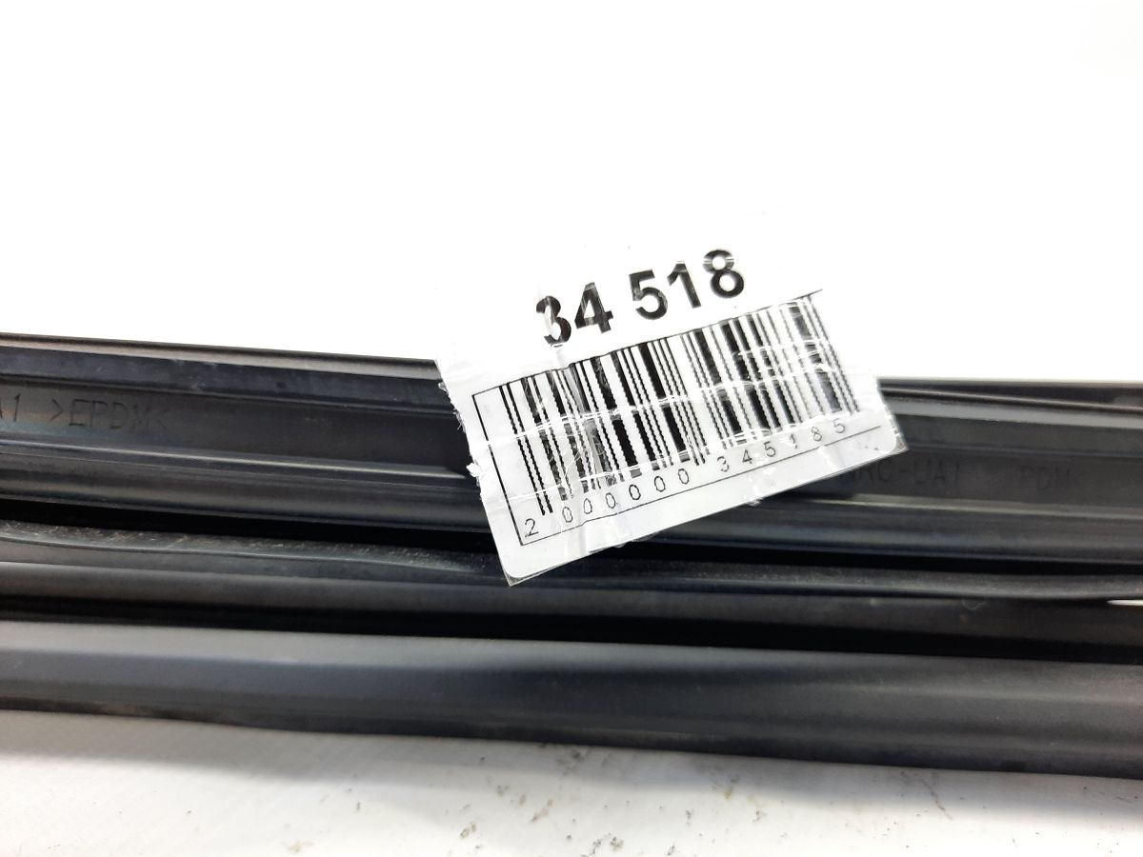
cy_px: 428
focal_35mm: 25
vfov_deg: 54.9
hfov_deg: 69.4
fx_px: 825
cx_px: 572
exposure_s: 1/50
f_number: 2
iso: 160
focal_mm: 4.6
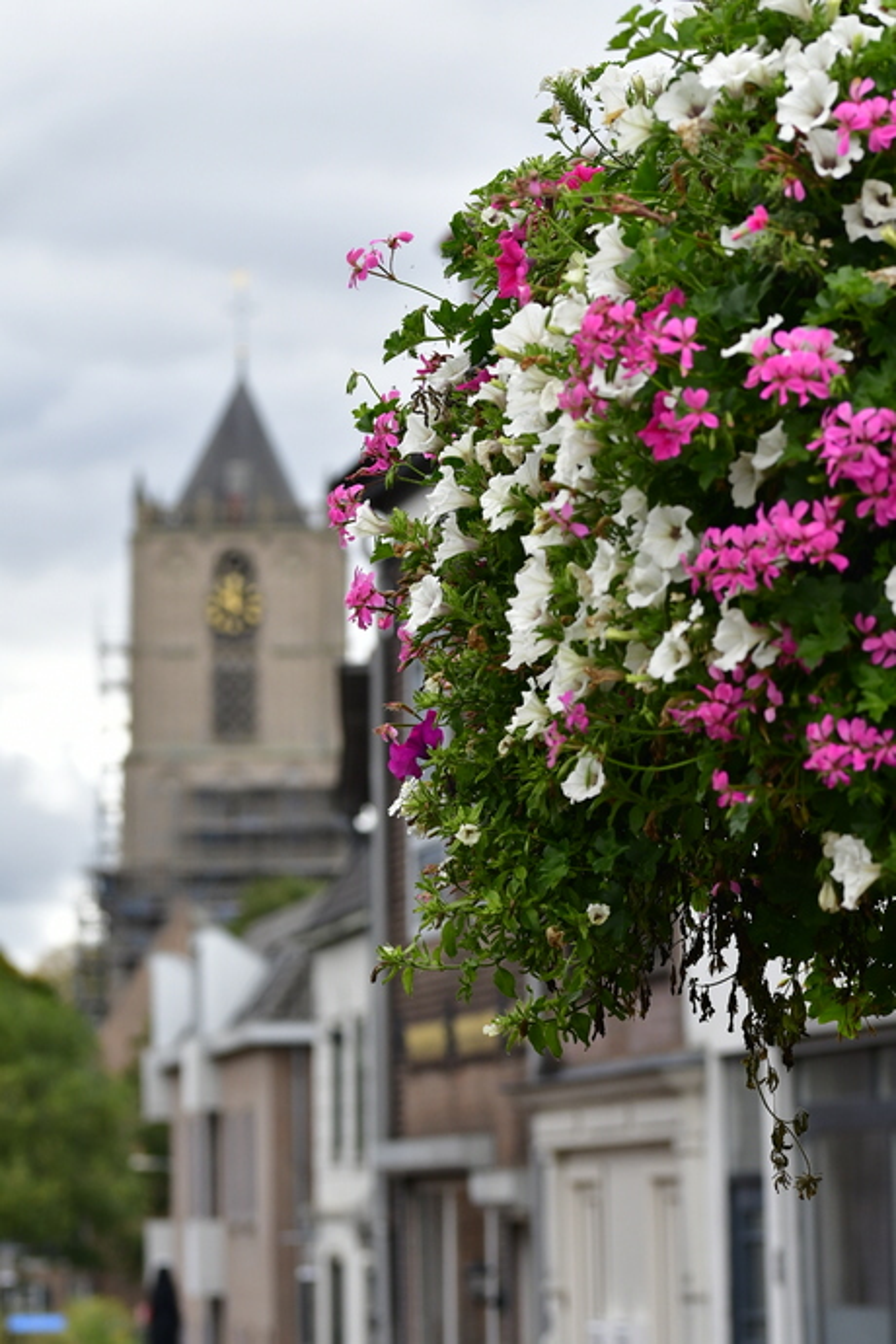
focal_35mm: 157
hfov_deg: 8.7
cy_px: 672
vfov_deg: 13.1
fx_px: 5861
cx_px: 448
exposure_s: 1/500
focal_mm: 105
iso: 800
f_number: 5.6
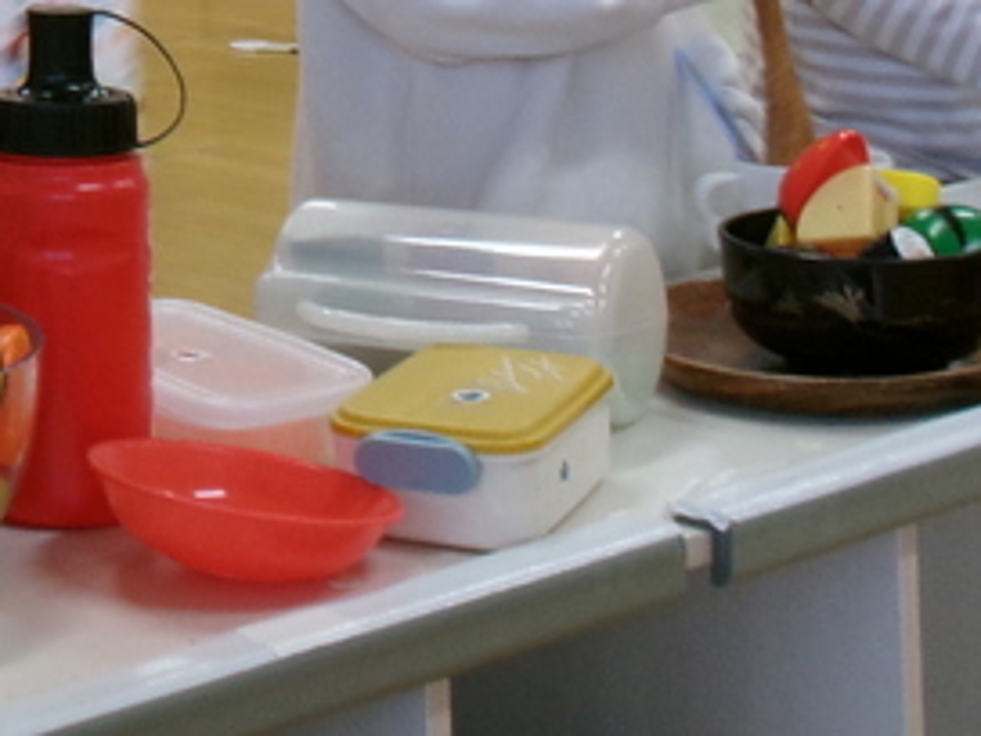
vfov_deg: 13.4
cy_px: -437
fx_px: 2919
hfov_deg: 17.8
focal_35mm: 103
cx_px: -310
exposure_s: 1/34
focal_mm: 5.1
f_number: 3.9
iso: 154
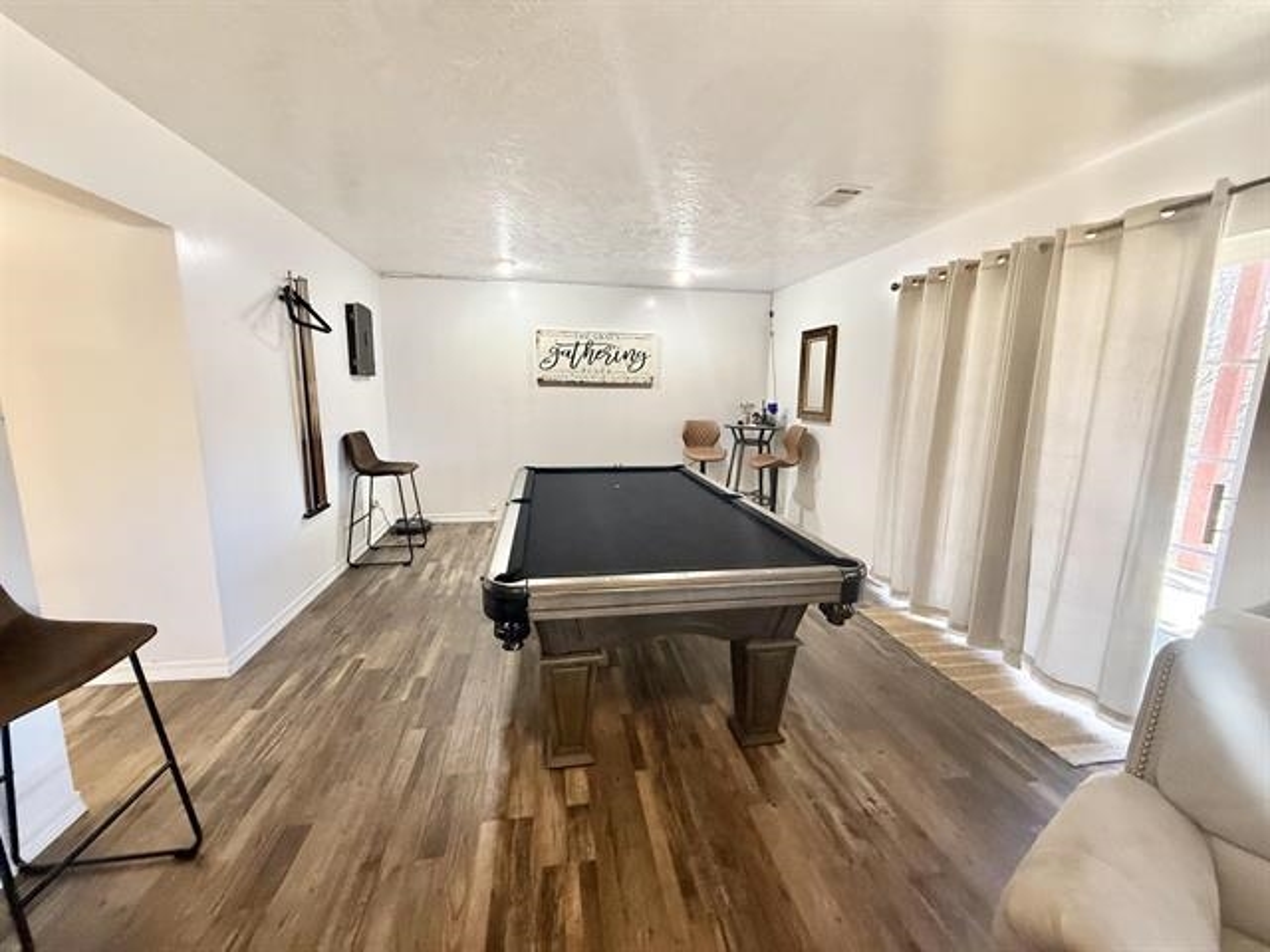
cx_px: 635
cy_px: 476
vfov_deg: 85.7
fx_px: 514
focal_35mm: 14
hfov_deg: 102.1
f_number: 2.2
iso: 400
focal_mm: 2.22
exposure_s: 1/60
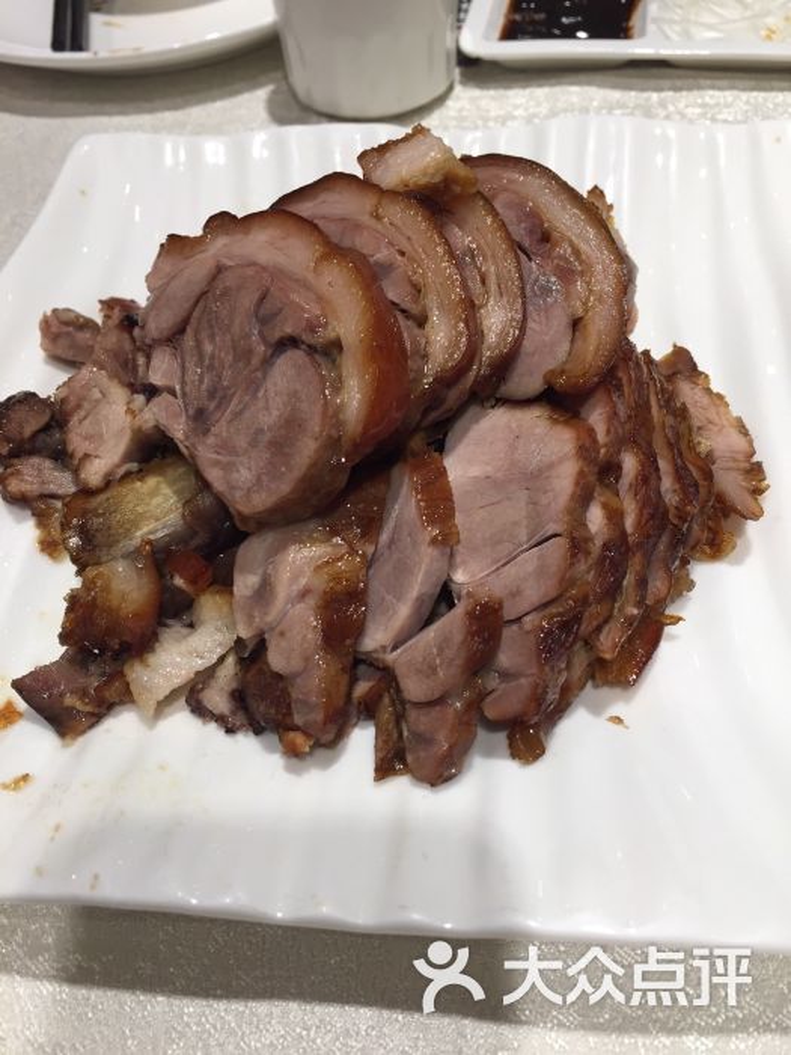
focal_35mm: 29
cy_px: 528
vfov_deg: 61.7
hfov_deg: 48.2
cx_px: 396
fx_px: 884
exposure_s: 1/120
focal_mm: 4.15
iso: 50
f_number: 2.2
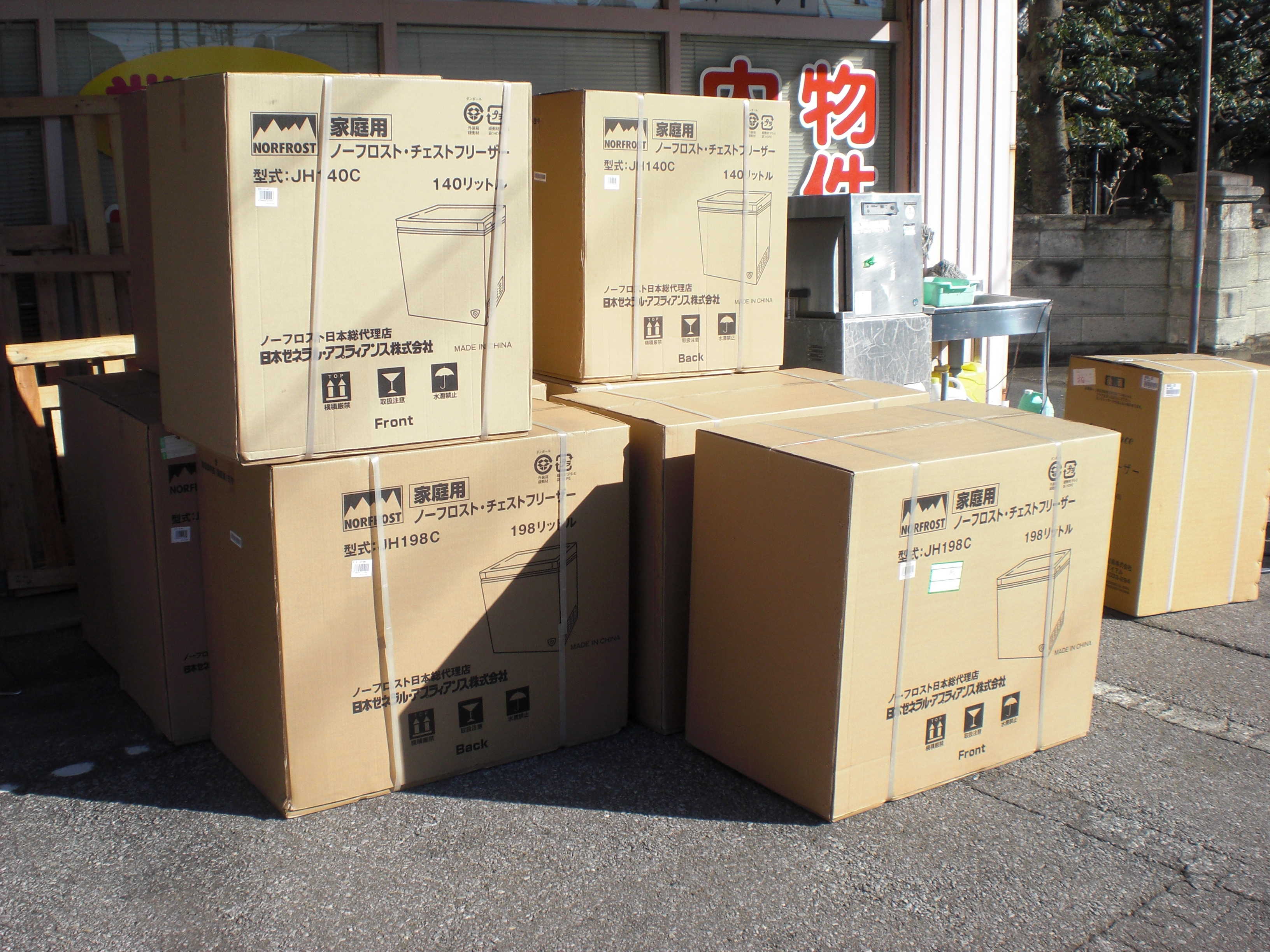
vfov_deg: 37.7
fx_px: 1394
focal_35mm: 38
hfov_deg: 49.0
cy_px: 476
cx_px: 635
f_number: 5.6
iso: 64
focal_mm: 6.3
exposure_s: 1/320
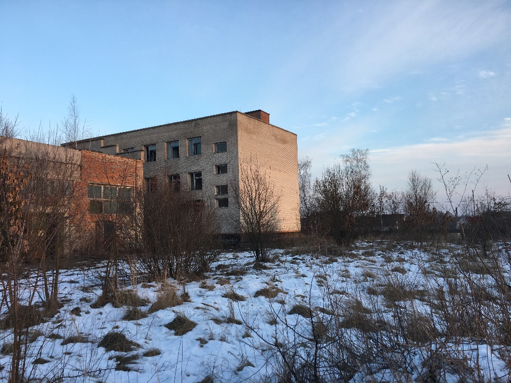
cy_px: 192
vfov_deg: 48.2
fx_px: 428
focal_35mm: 29
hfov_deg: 61.7
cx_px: 256
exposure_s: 1/227
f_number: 2.2
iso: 25
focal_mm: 4.15
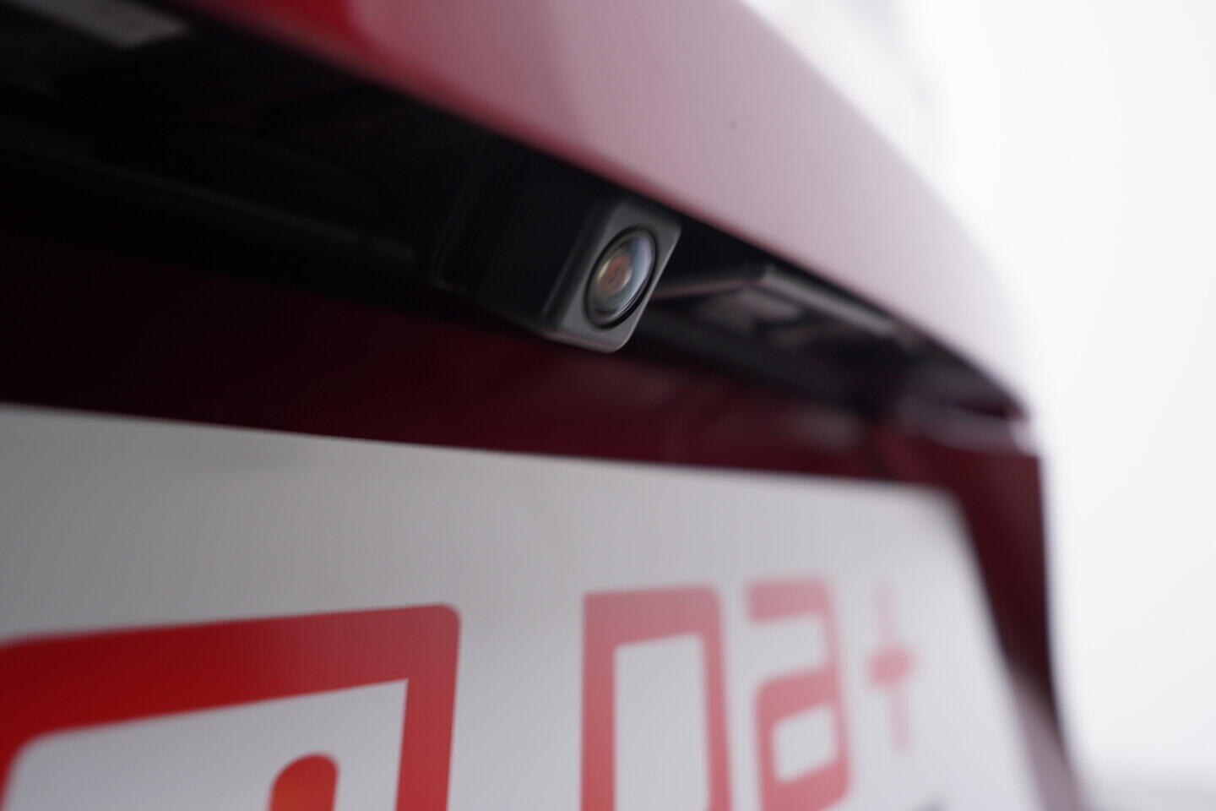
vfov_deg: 36.9
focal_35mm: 36
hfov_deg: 53.1
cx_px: 608
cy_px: 406
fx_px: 1216
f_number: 3.2
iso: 125
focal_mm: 24
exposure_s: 1/50
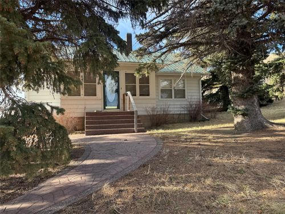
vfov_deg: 56.8
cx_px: 142
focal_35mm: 24
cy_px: 107
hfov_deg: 71.6
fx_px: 198
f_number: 1.78
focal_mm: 6.76
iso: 80
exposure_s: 1/539
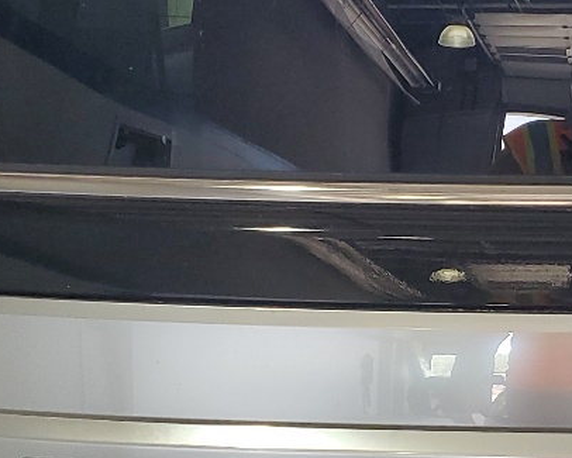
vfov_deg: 15.3
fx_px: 1693
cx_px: 589
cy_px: 359
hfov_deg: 18.6
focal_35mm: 100
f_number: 1.5
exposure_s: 1/120
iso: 79
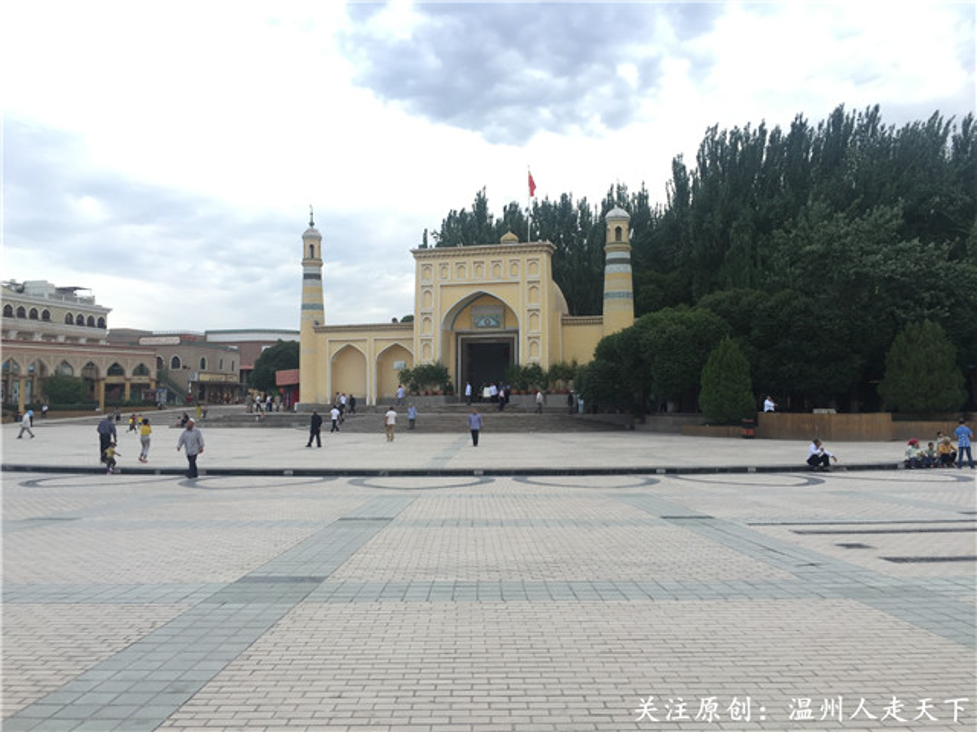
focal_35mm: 29
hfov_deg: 61.7
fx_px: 818
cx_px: 488
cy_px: 366
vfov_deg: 48.2
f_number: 2.2
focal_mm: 4.15
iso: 32
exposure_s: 1/213
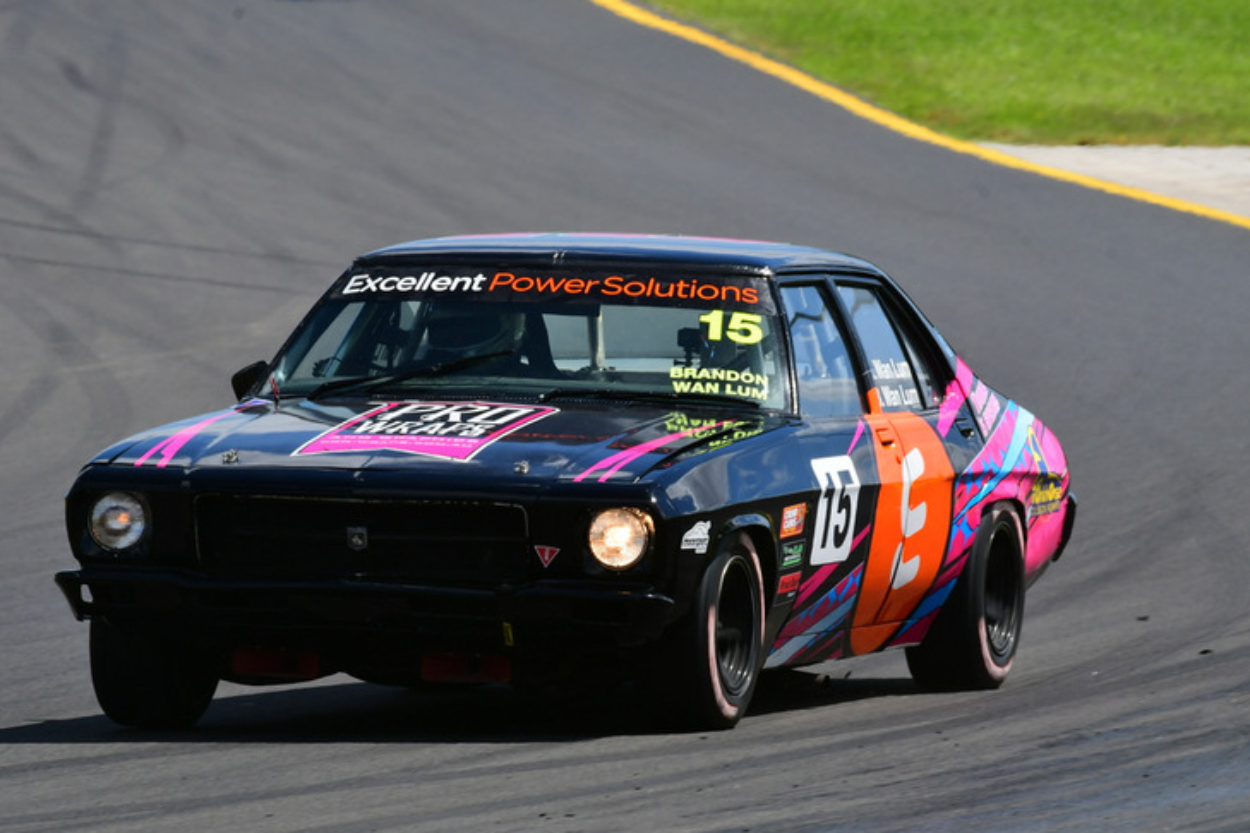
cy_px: 382
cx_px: 604
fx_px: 22880
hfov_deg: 3.1
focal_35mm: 659
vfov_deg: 2.1
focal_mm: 400
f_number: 13
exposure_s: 1/500
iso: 400
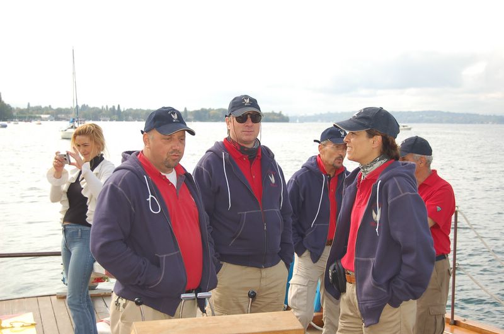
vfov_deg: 22.5
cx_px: 252
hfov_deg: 33.5
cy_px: 167
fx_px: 838
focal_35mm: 60
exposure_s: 1/500
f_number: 5.6
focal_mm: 40
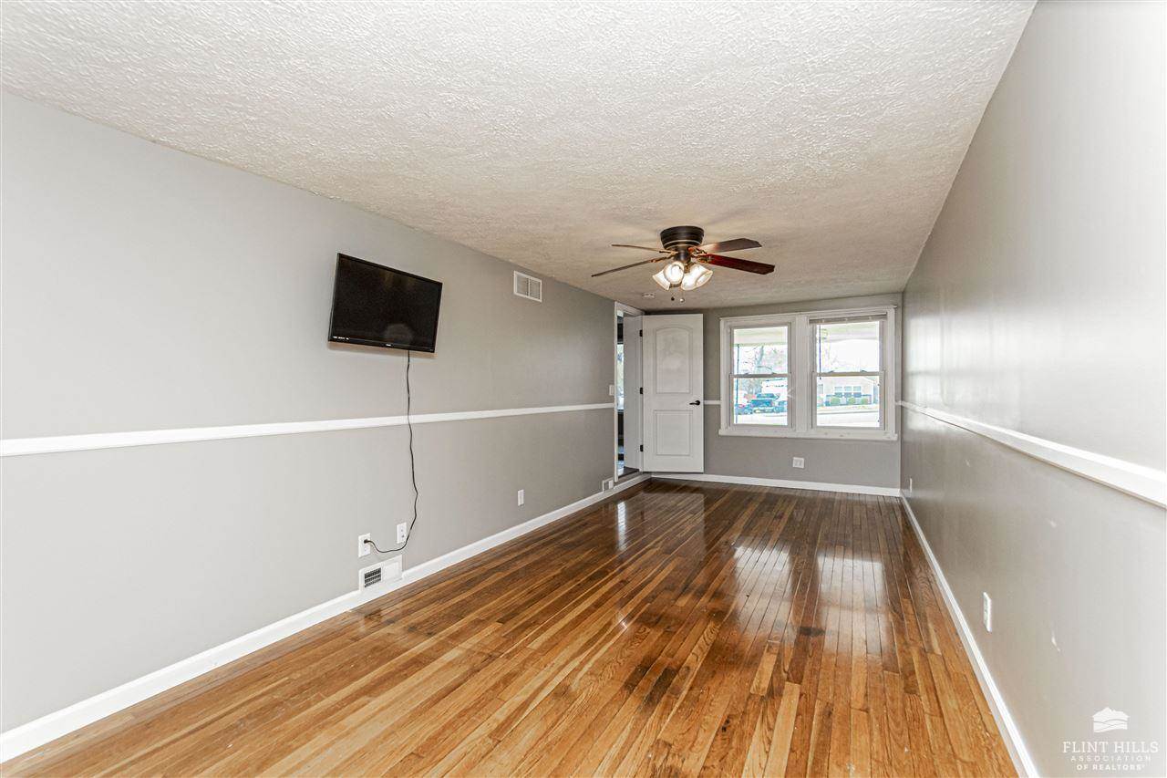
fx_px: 486
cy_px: 389
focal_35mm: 15
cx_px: 584
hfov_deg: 100.4
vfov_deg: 77.3
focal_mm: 10
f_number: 10
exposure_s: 1/60
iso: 640
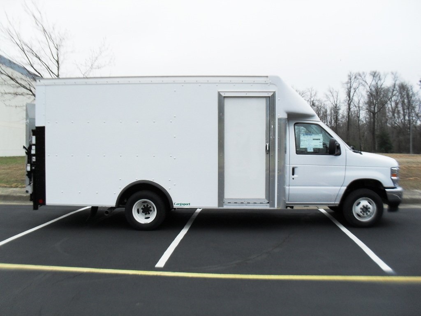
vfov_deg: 40.7
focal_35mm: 35
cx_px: 210
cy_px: 158
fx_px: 426
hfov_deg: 52.6
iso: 100
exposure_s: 1/350
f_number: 3.2
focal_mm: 6.3
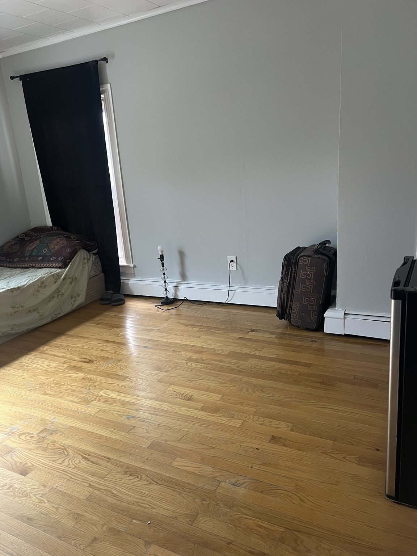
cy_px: 278
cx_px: 208
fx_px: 418
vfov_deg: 67.3
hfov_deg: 53.1
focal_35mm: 26
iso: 125
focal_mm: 5.7
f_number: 1.5
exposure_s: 1/60
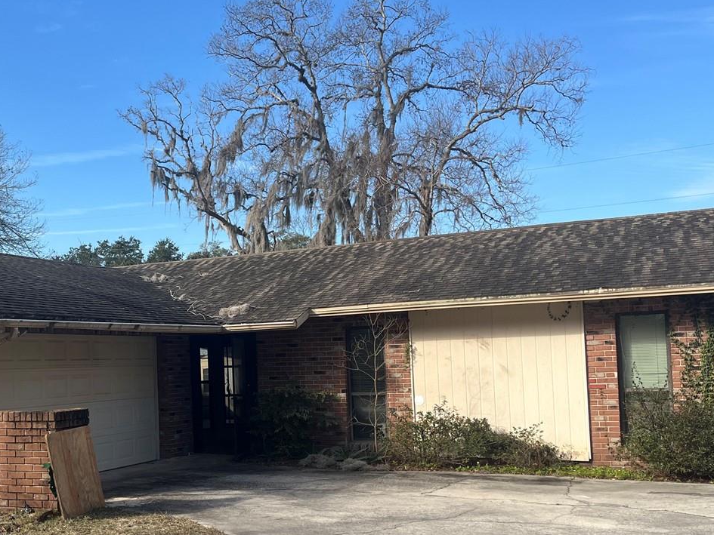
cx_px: 202
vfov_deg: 32.8
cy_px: 325
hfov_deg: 42.0
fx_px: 908
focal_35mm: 44
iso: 50
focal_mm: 5.1
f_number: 1.6
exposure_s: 1/2024
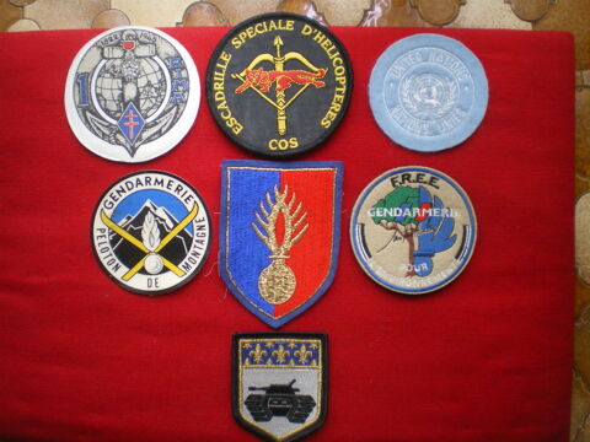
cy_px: 221
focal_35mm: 38
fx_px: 648
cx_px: 295
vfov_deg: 37.7
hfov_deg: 49.0
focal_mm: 6.3
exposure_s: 1/50
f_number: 3.1
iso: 160
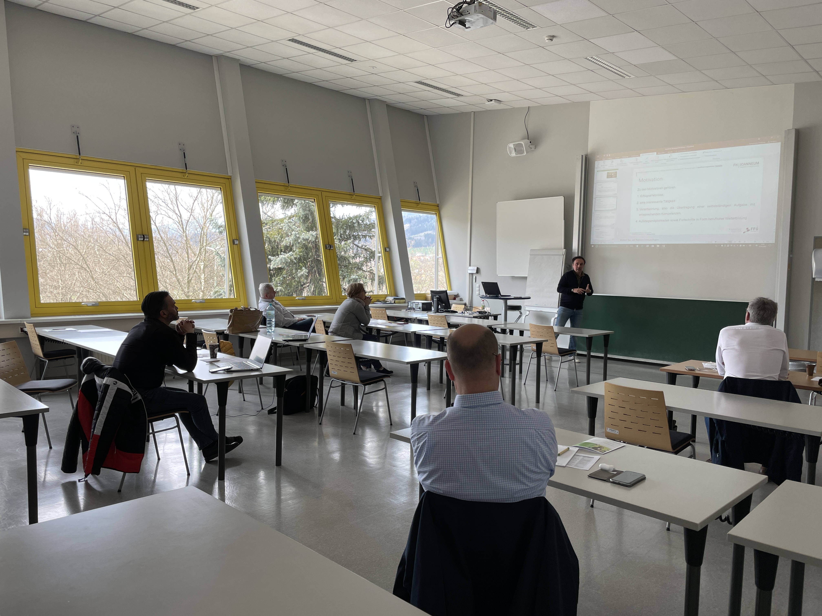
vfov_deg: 53.1
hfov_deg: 67.3
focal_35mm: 26
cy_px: 308
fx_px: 617
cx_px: 411
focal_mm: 4.2
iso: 40
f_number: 1.6
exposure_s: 1/120
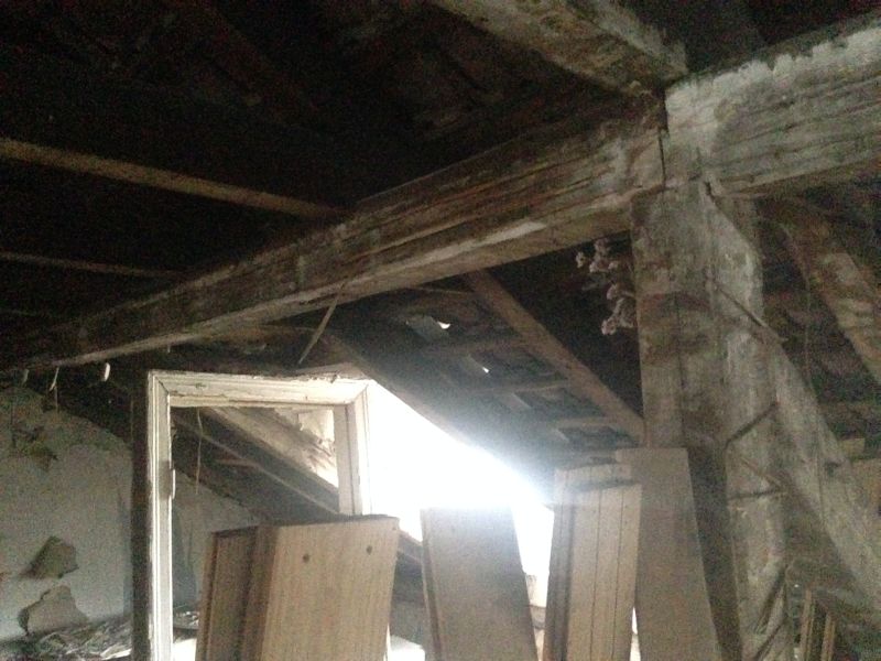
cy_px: 330
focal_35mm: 33
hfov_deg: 55.4
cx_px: 440
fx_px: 840
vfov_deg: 42.9
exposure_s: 1/15
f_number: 2.4
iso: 3200
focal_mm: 4.12
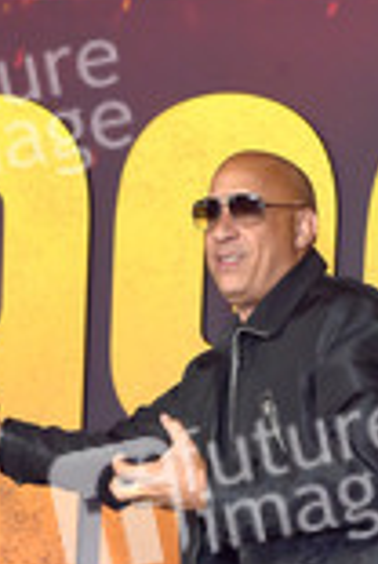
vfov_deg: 18.7
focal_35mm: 103
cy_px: 673
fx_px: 1615
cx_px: 343
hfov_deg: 13.2
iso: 640
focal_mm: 40
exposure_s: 1/250
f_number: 6.3
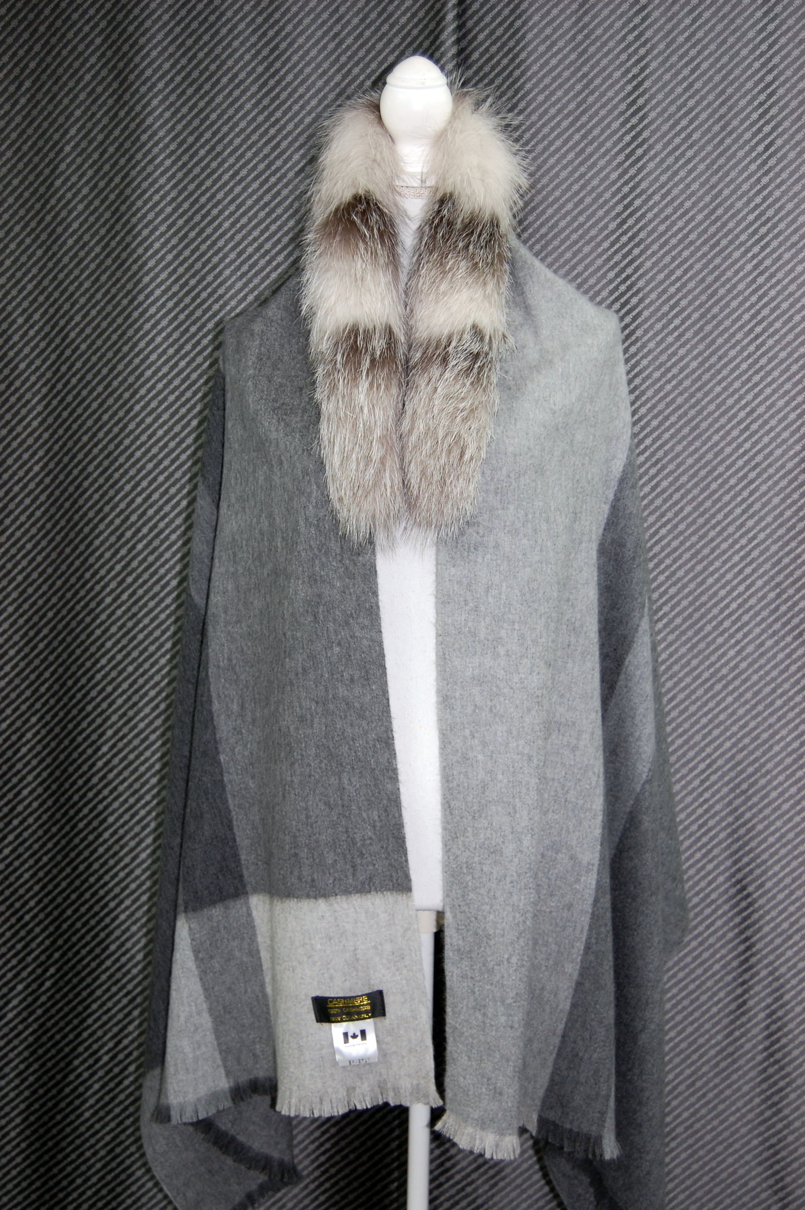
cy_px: 605
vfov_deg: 43.6
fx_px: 1512
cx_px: 402
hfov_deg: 29.8
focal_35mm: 45
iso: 400
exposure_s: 1/60
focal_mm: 30
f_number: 4.2
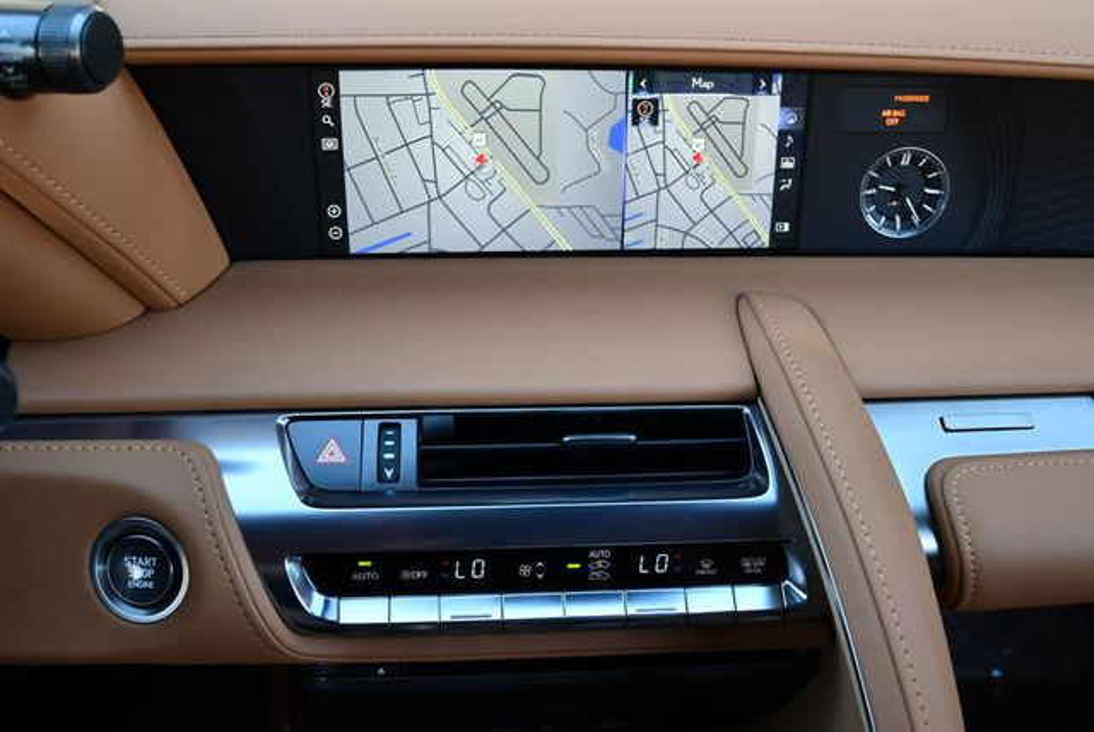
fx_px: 1095
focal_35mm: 36
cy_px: 366
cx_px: 547
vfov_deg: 36.9
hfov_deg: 53.1
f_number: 3.5
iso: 720
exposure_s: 1/250
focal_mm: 18
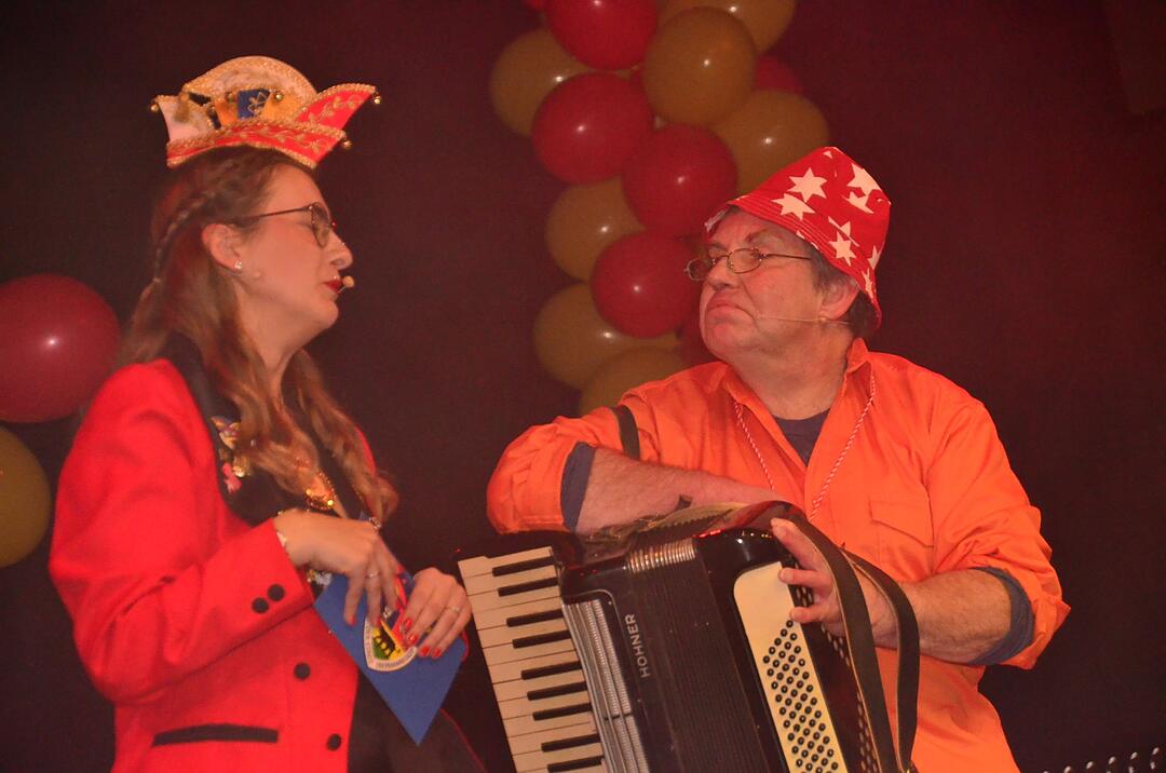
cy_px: 386
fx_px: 4850
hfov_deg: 13.7
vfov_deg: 9.1
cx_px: 583
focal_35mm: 150
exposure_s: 1/500
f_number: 6
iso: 3200
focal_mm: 100
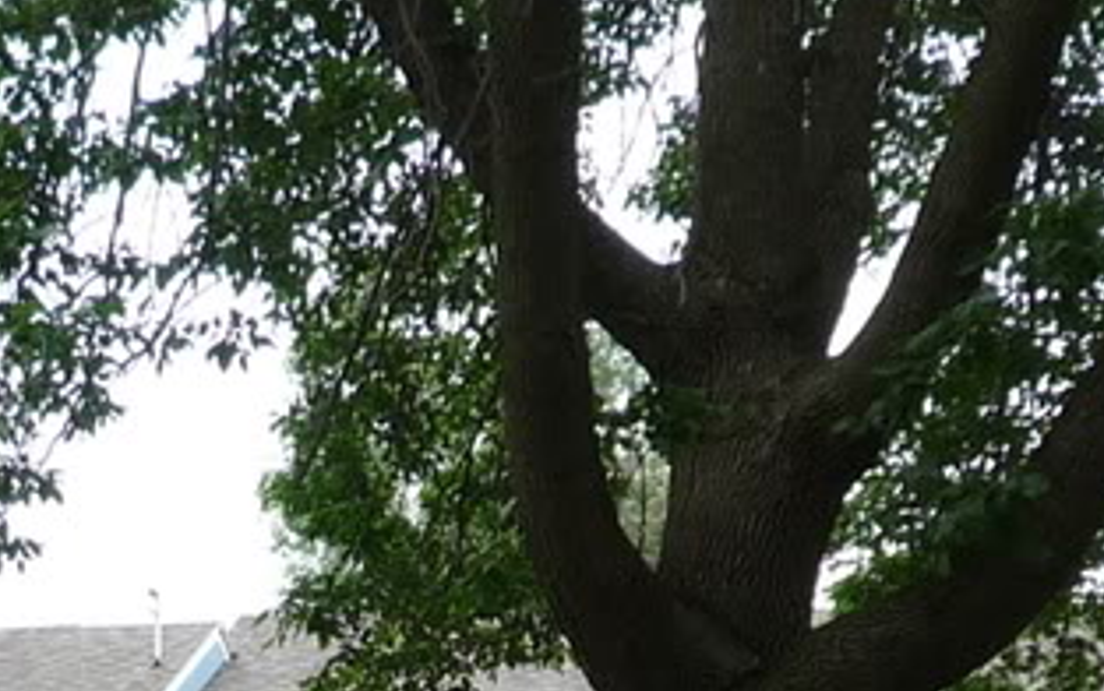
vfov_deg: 10.9
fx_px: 3432
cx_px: 141
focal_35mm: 114
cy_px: 1179
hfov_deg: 18.0
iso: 100
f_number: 2.8
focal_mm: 4.4
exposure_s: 1/200
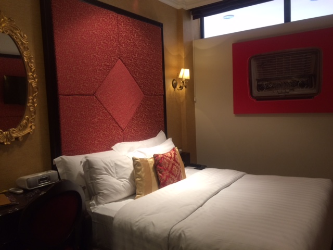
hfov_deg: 61.7
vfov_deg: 48.2
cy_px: 125
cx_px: 166
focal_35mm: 29
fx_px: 279
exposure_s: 1/33
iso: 125
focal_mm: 4.15
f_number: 2.2
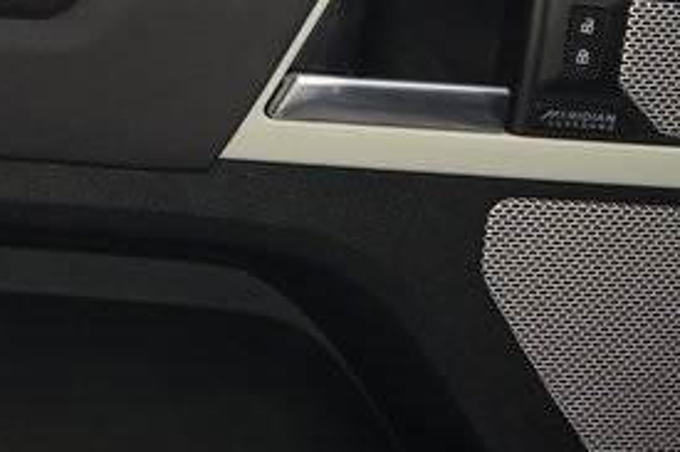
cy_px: 93
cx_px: 188
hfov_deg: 18.8
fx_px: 2039
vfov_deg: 12.6
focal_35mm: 108
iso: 1000
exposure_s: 1/80
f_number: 8
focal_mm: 29
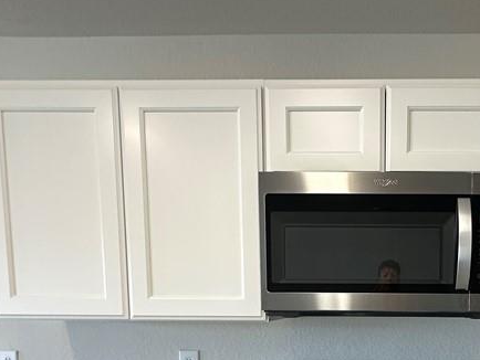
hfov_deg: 51.9
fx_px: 458
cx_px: 383
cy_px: 346
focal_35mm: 33
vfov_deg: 38.9
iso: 200
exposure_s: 1/120
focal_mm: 2.22
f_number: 2.2
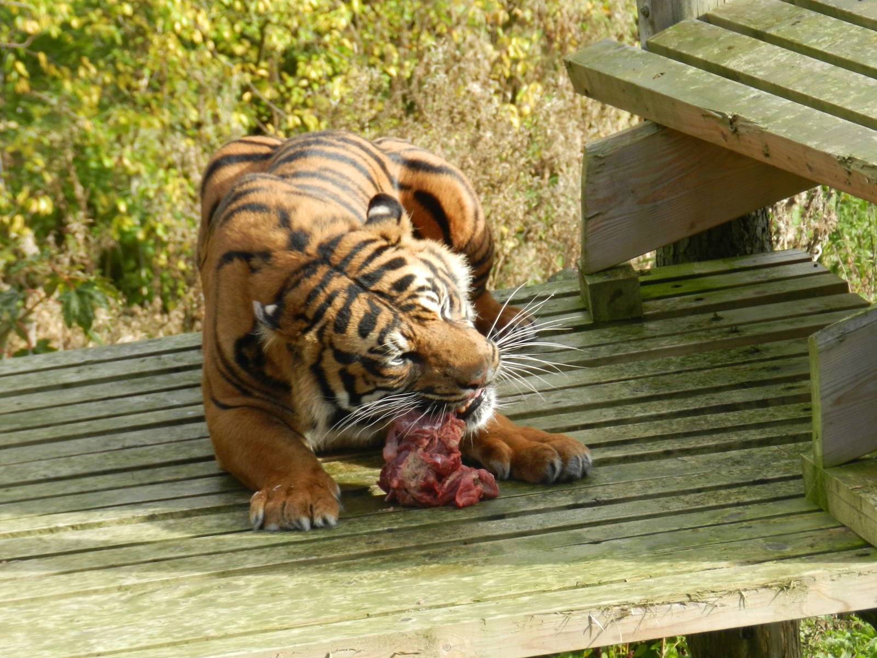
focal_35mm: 263
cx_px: 438
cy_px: 329
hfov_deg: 7.5
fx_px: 6663
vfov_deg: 5.7
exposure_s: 1/200
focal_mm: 46.7
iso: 160
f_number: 5.2
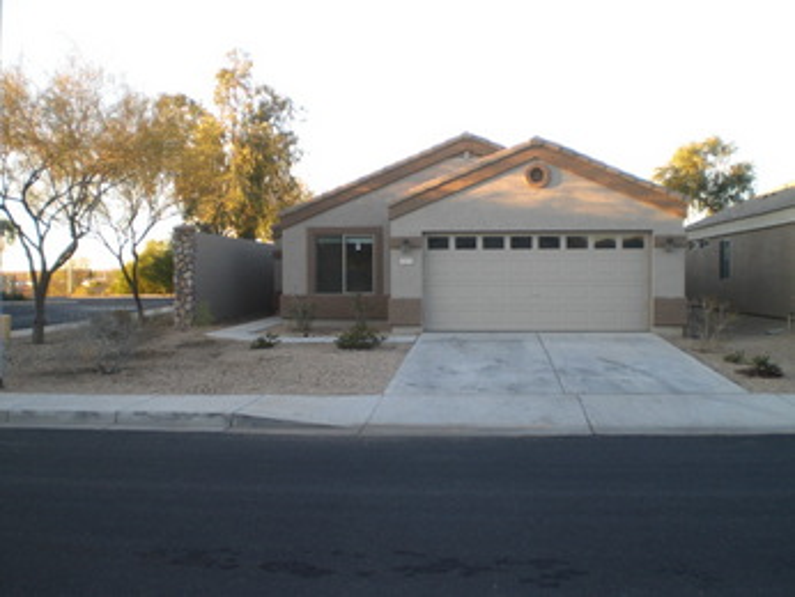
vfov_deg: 37.8
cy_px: 298
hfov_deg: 48.9
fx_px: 873
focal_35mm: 38
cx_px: 398
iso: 100
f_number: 3.1
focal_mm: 6.3
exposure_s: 1/100
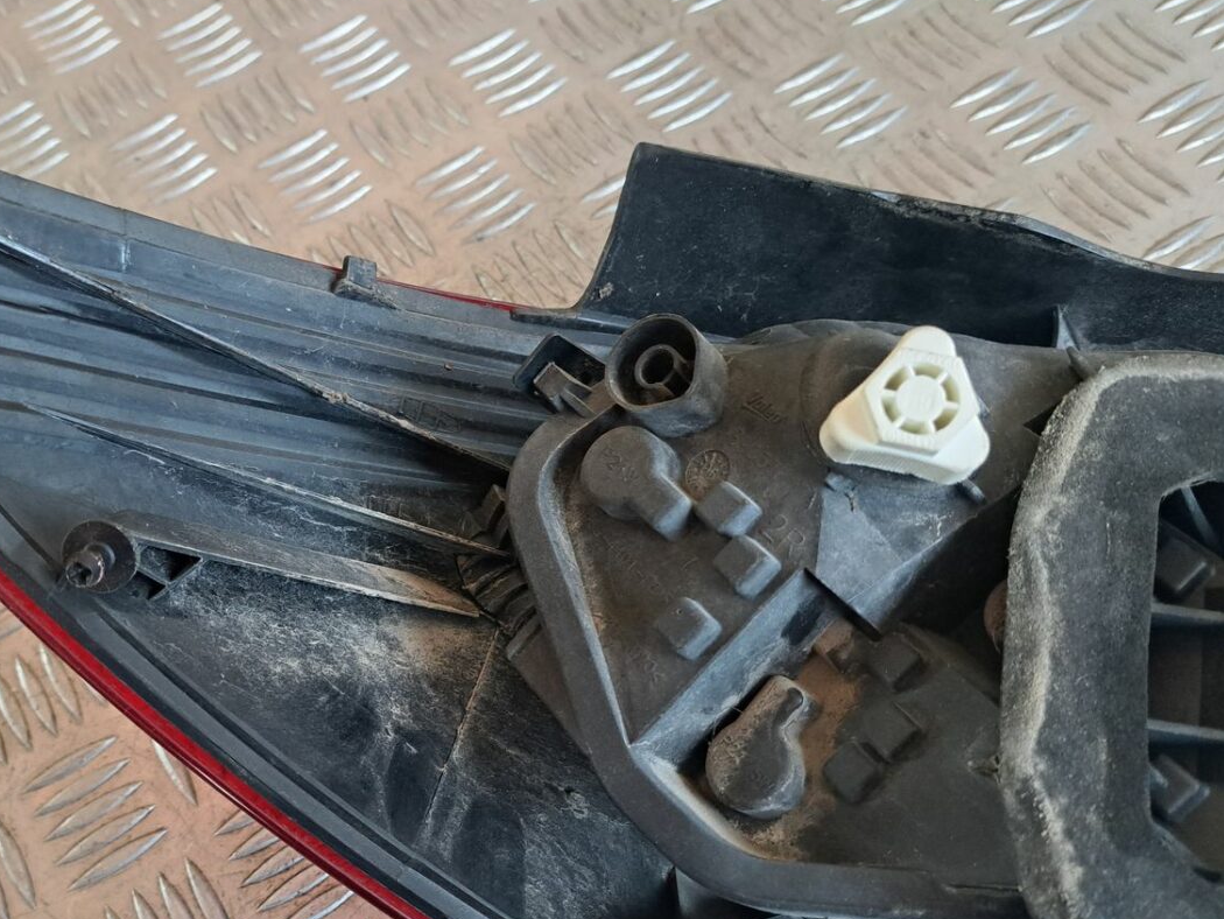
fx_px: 1132
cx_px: 411
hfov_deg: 55.7
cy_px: 539
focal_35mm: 32
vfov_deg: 44.0
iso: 500
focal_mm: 5.23
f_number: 1.8
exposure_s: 1/60
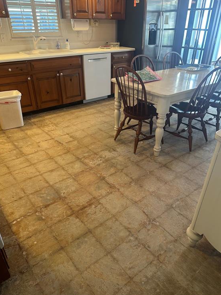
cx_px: 113
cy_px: 153
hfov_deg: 54.9
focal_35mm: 25
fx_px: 213
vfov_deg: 69.4
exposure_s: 1/60
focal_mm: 6.86
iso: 200
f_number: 1.78
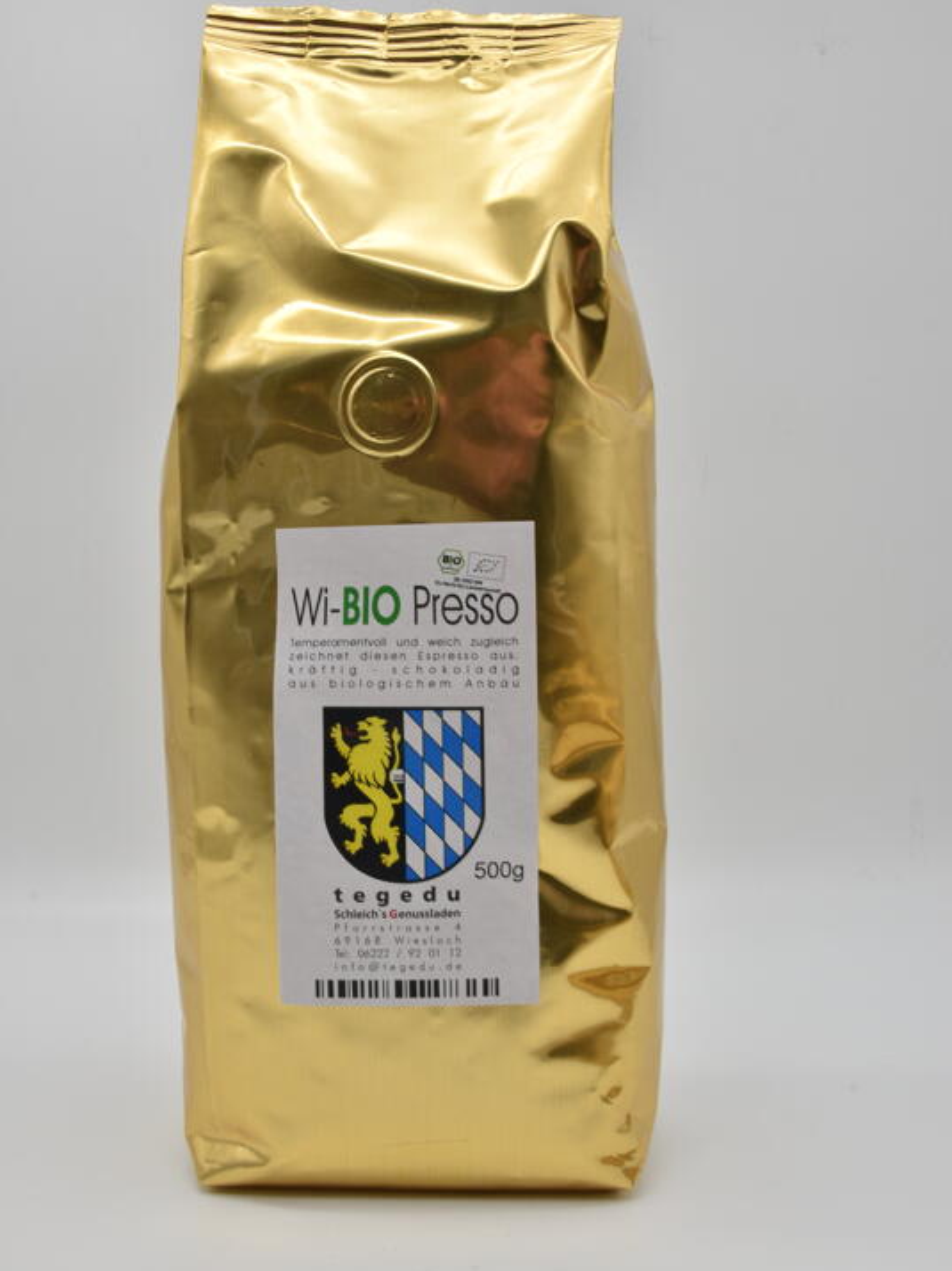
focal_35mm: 36
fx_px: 1321
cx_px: 479
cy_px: 634
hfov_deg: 39.6
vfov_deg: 51.4
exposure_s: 1/10
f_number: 18
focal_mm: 22
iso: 100
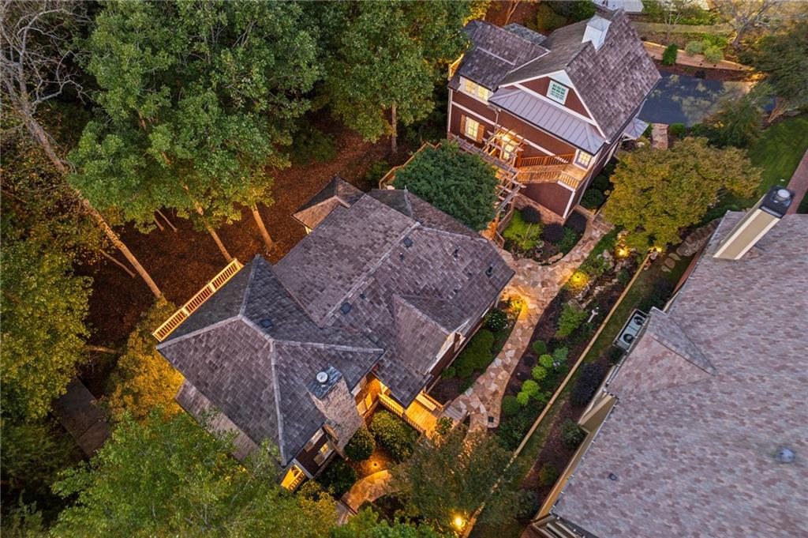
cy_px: 269
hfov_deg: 78.6
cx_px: 404
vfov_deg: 57.1
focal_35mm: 22
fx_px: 493
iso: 100
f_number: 2.8
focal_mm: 8.4
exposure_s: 2.5
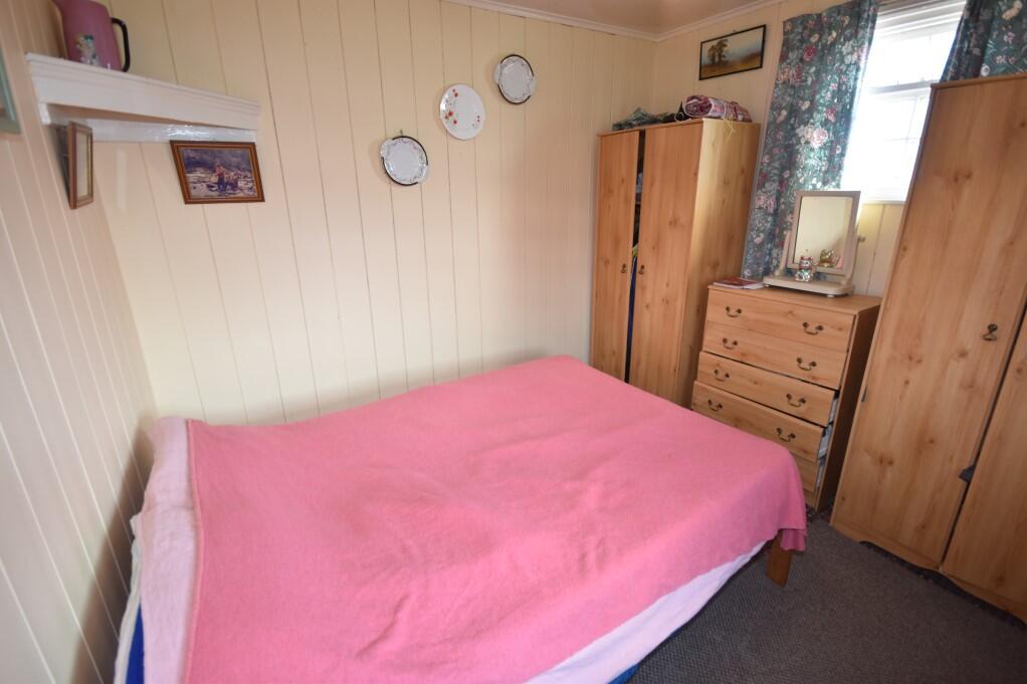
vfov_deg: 77.3
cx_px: 514
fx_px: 428
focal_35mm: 15
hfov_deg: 100.4
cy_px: 342
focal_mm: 10
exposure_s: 1/100
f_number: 5
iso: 400
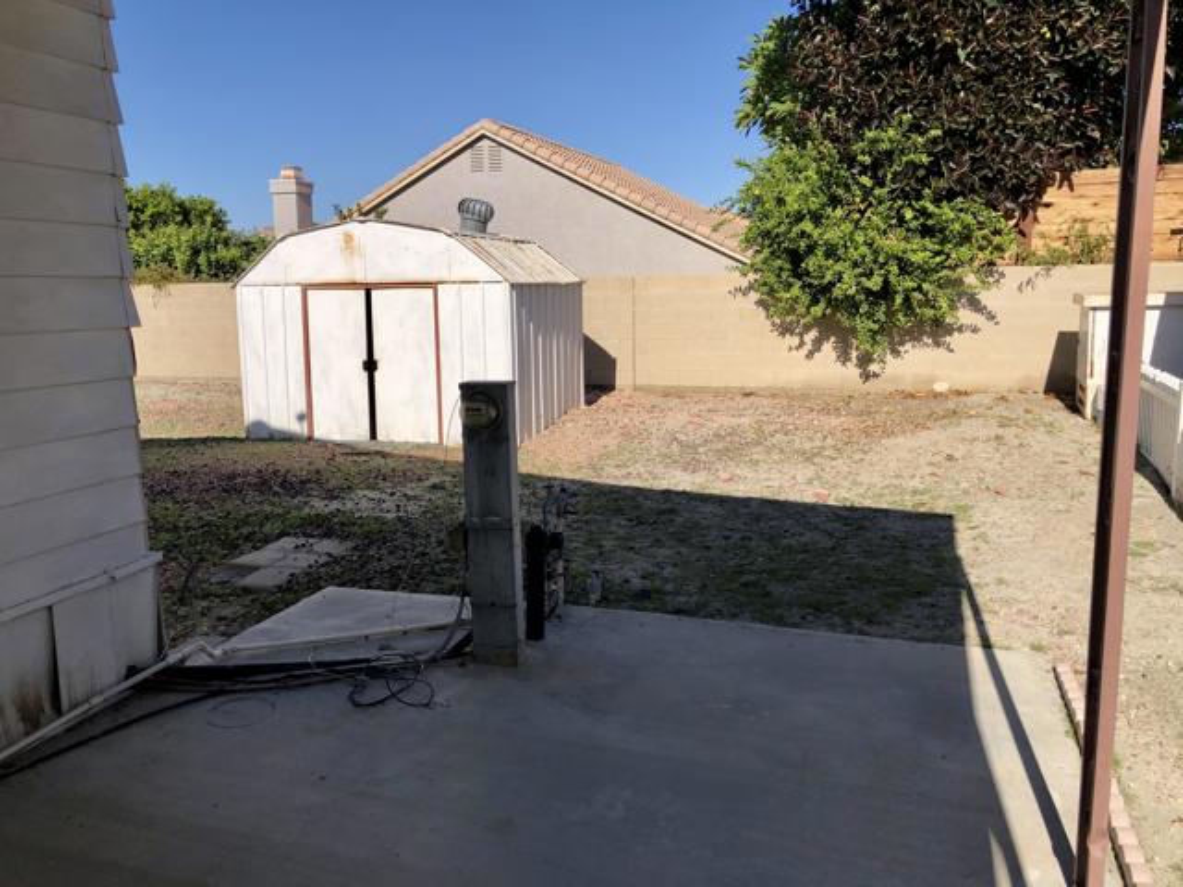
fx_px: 957
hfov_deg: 63.4
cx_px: 592
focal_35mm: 28
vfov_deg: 49.7
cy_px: 444
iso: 20
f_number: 1.8
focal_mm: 3.99
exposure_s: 1/2825
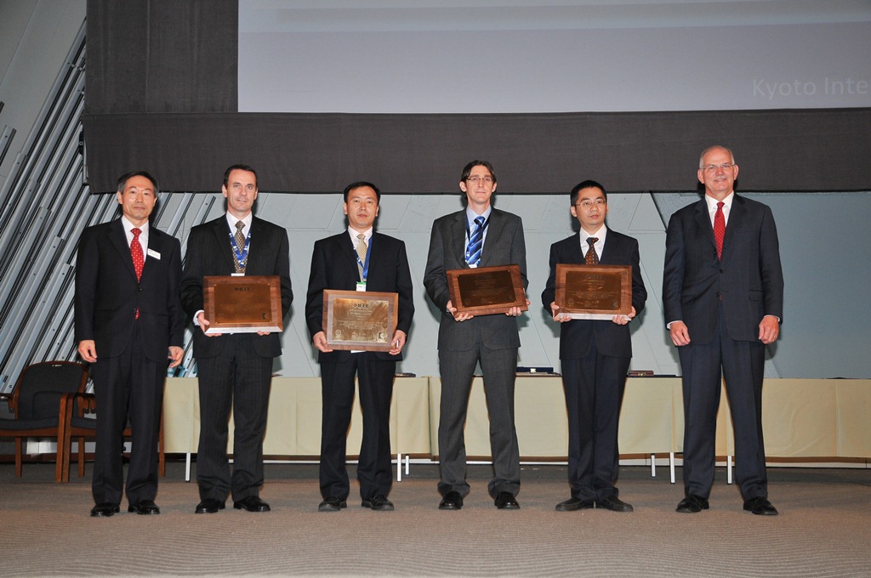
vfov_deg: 29.8
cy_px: 289
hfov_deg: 43.7
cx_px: 436
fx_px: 1087
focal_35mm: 45
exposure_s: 1/250
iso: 400
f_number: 5.6
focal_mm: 30
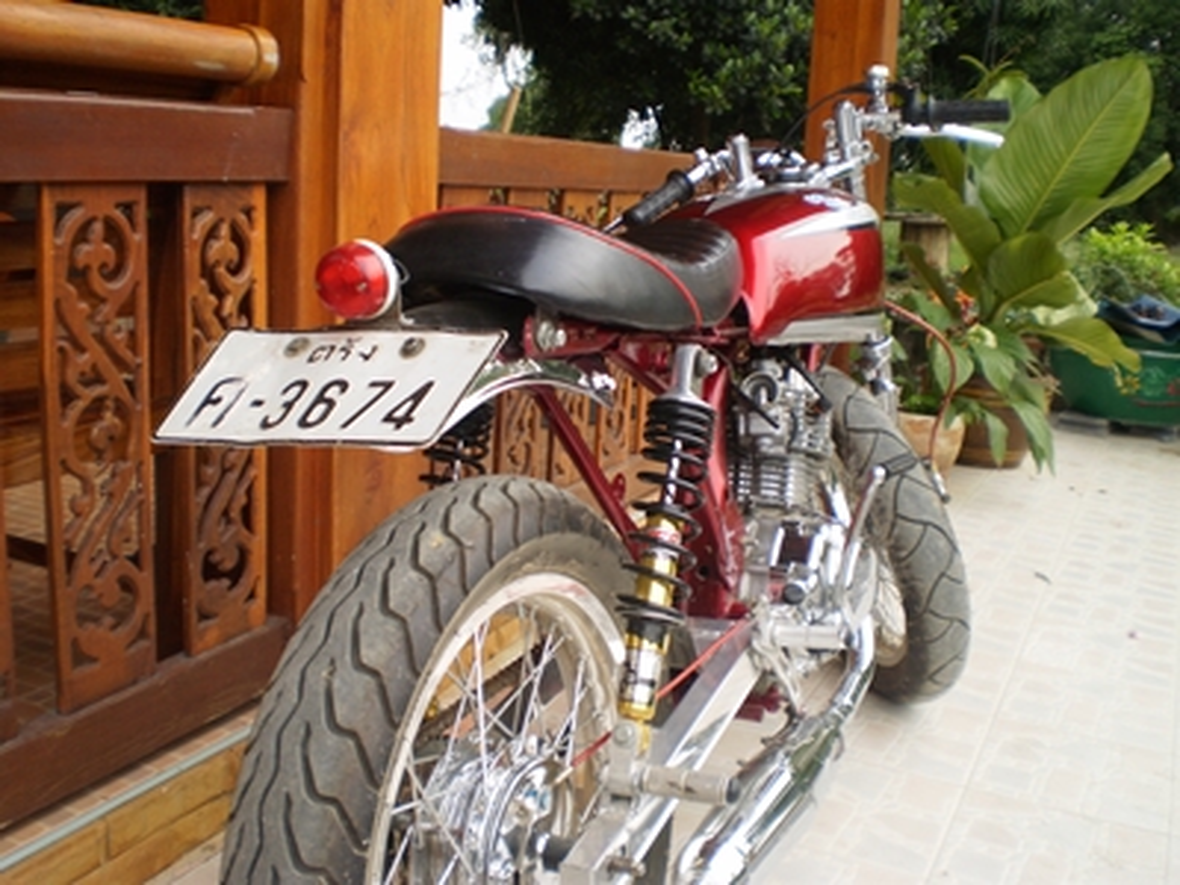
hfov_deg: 51.4
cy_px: 442
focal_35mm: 36
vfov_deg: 39.7
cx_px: 590
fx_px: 1227
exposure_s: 1/125
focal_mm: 6.3
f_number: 3.1
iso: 64
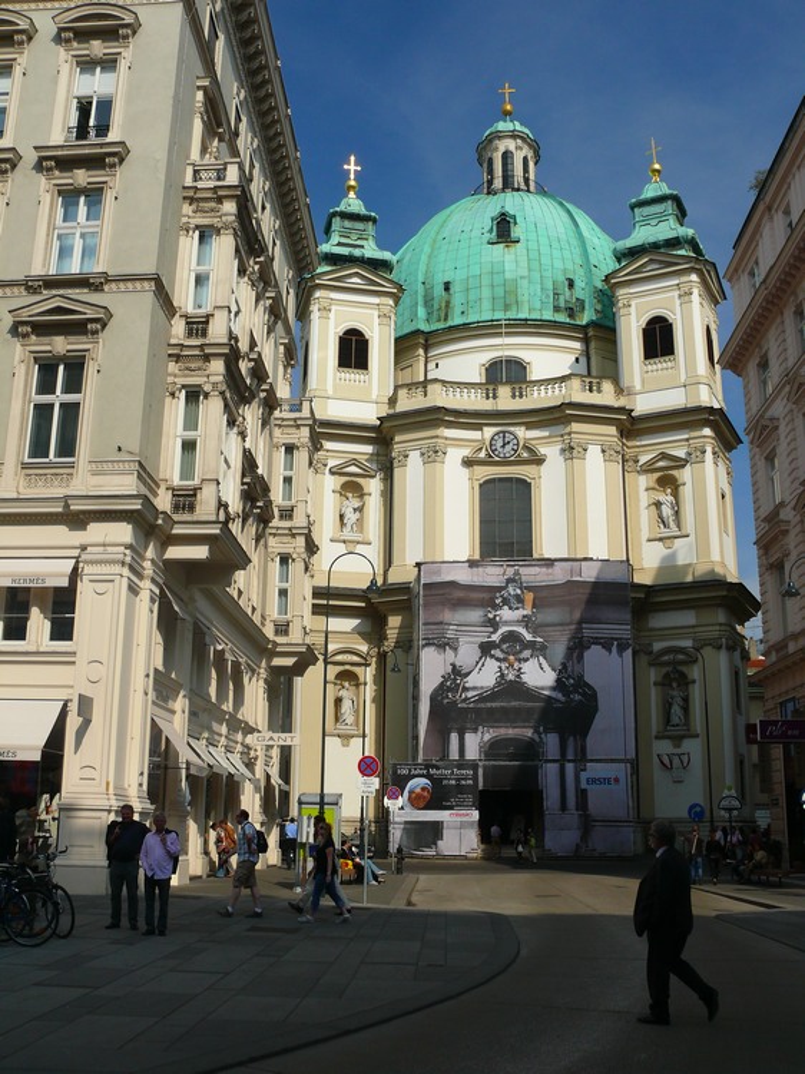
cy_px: 537
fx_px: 1086
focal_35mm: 35
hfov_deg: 40.7
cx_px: 402
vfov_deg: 52.6
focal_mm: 7.4
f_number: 5.6
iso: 100
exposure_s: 1/250
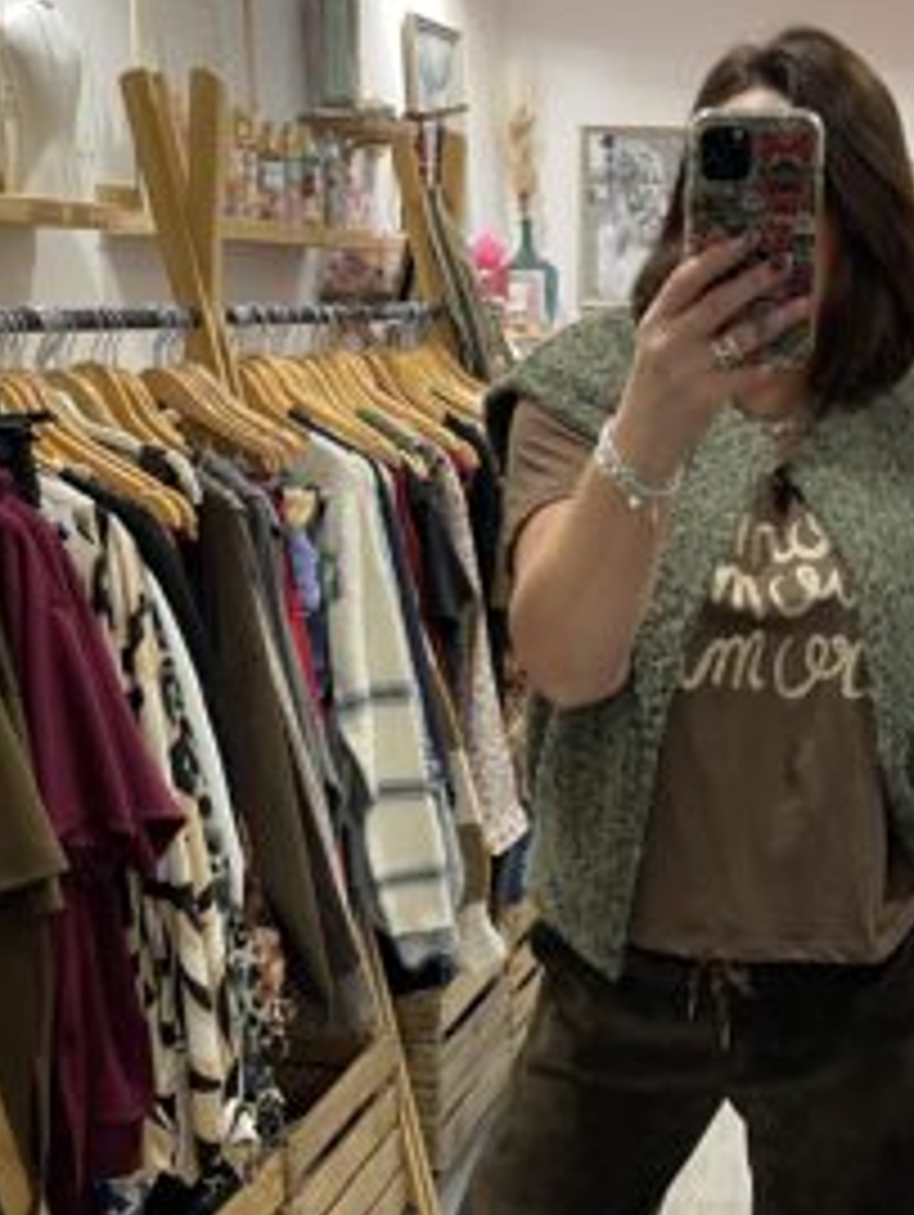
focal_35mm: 37
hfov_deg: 37.9
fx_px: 1301
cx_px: 662
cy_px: 806
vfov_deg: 49.3
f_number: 1.6
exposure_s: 1/50
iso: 160
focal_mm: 5.1
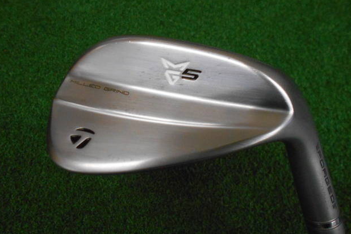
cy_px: 112
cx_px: 176
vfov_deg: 46.4
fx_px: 273
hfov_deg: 65.5
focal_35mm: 28
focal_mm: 4.6
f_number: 3.2
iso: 800
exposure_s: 1/160
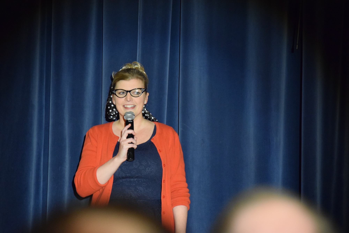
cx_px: 174
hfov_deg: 10.2
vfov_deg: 6.8
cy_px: 116
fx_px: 1963
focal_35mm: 202
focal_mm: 135
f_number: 4.8
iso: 4500
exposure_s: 1/125
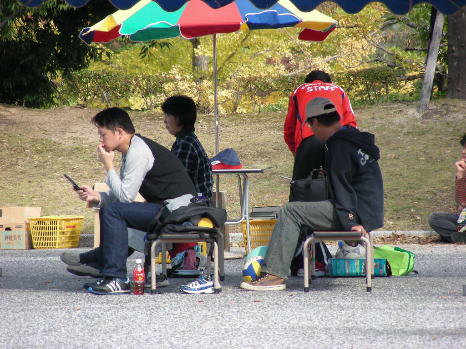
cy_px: 174
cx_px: 233
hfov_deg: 5.2
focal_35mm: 380
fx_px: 5116
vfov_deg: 3.9
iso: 50
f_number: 3.5
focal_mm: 63.3
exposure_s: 1/150
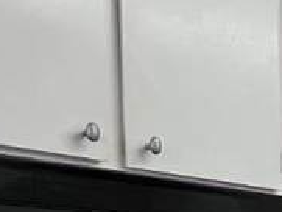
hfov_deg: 15.6
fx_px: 750
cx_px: 603
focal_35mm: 92
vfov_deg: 14.6
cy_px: 346
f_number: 1.8
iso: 250
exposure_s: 1/60
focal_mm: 1.57
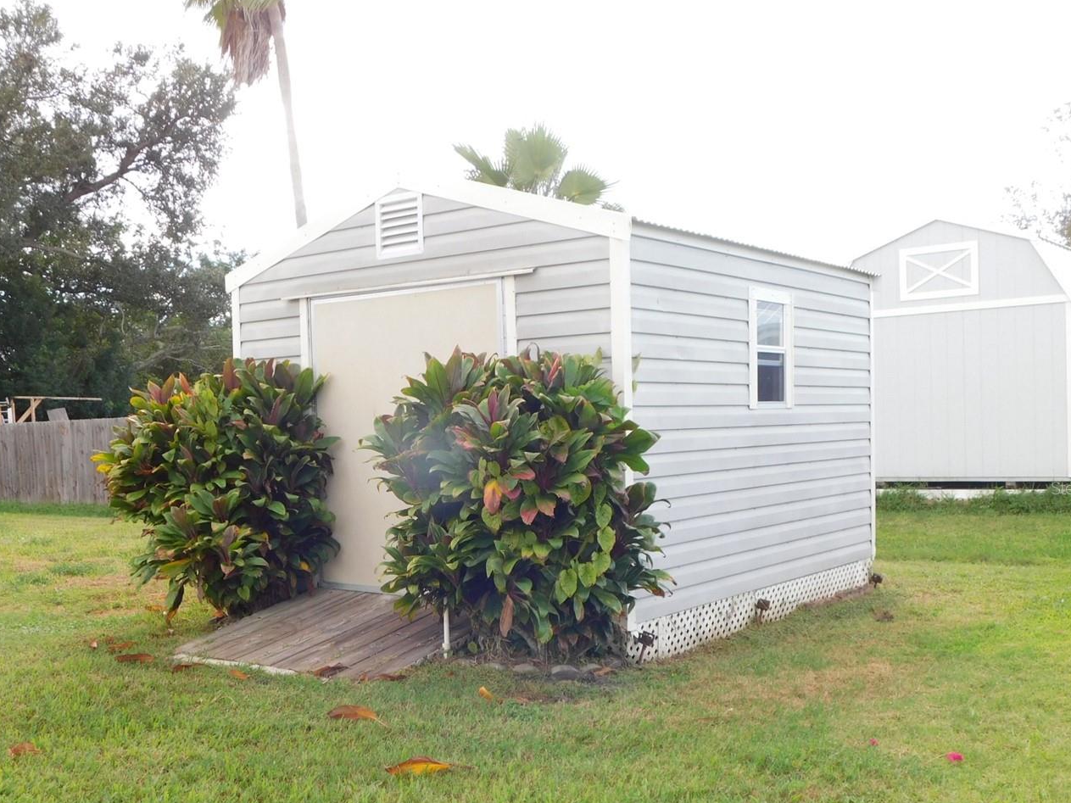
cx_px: 453
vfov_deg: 37.5
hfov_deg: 48.8
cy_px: 488
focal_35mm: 38
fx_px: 1176
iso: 125
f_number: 3.2
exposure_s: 1/200
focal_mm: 5.3
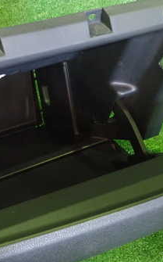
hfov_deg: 22.4
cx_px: 30
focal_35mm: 57
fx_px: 406
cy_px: 138
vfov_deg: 35.7
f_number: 2.3
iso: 800
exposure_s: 1/20
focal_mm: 5.4
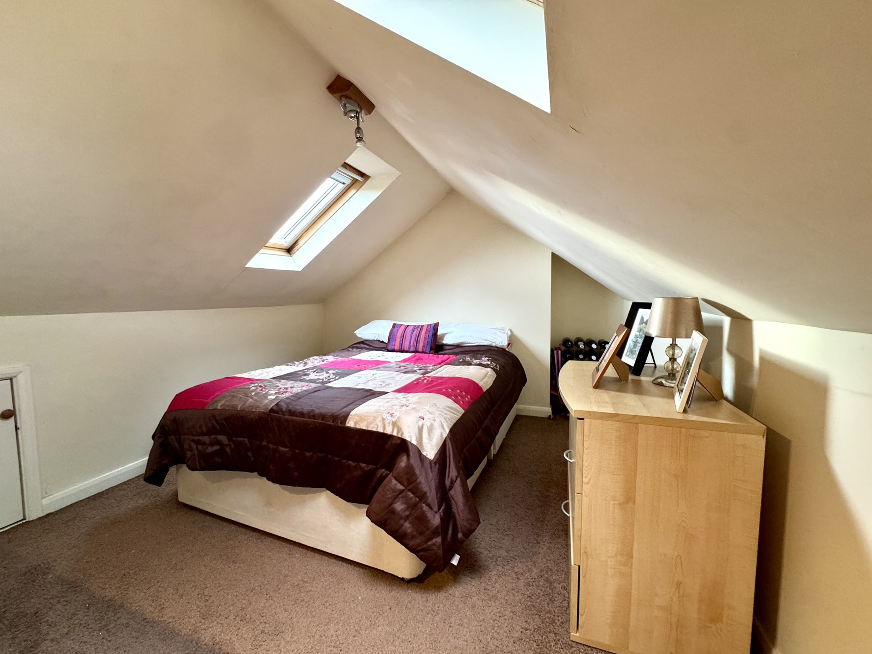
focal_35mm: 14
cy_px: 327
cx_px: 436
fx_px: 353
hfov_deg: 102.1
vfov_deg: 85.7
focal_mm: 2.22
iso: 250
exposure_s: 1/50
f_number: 2.2
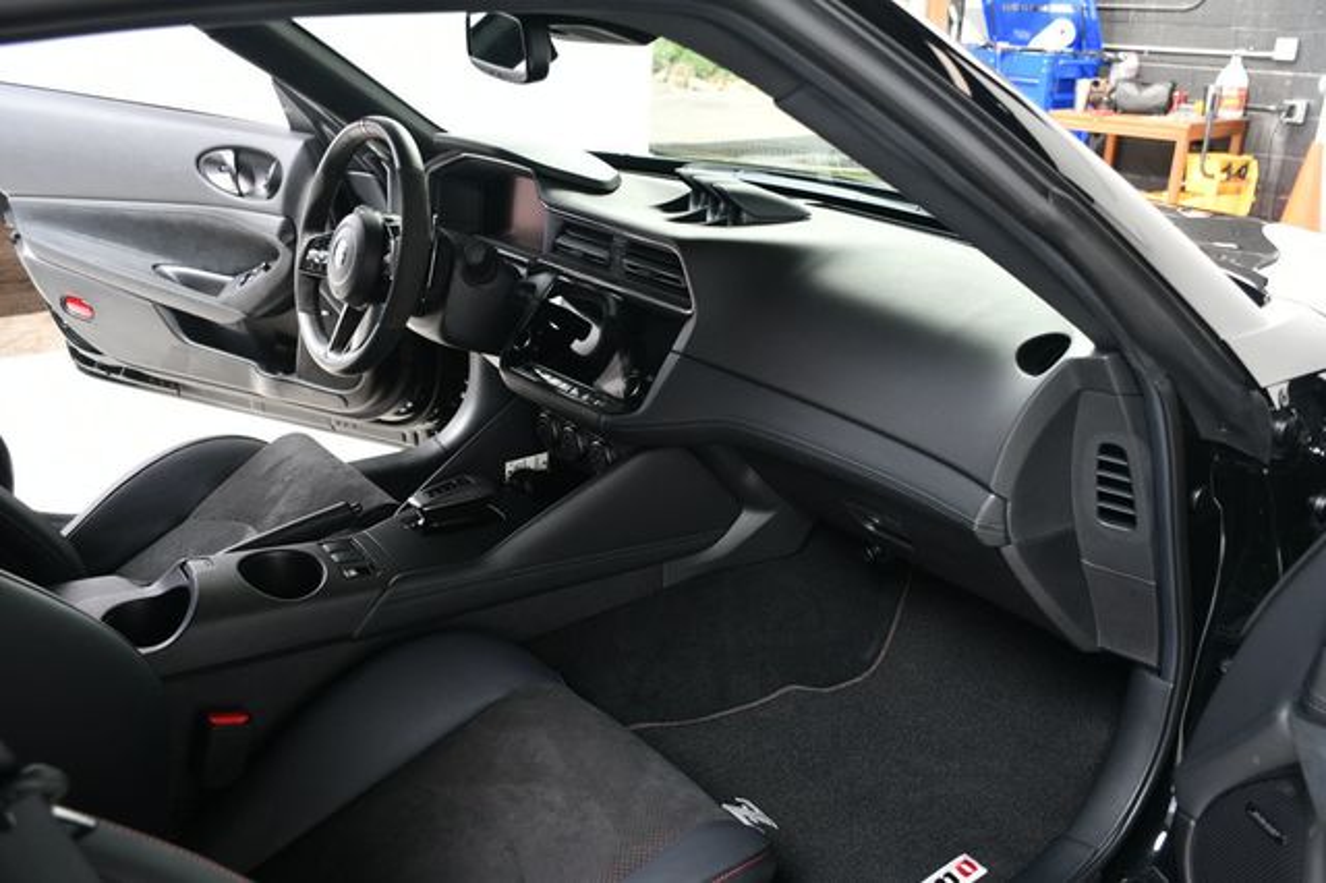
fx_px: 1215
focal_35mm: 33
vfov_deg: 39.9
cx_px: 663
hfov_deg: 57.2
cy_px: 442
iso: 100
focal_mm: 22
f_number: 4
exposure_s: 1/160
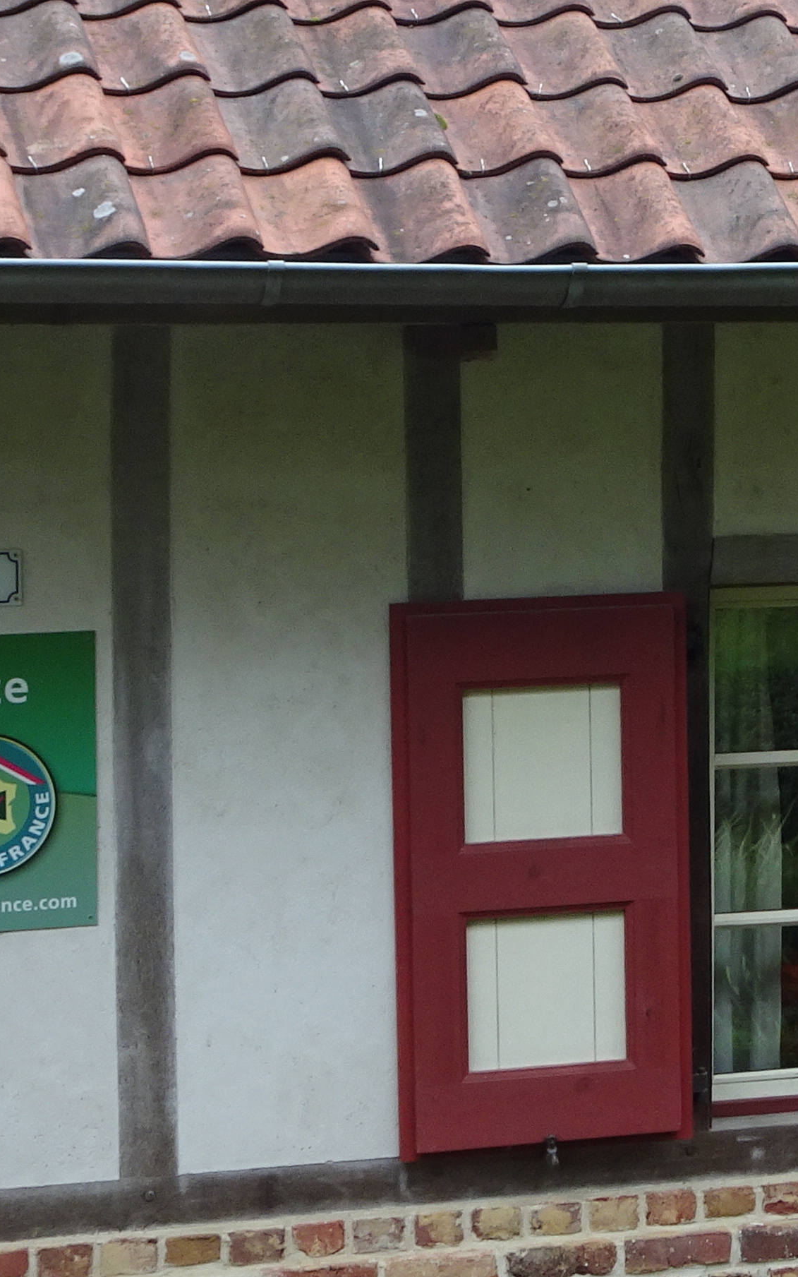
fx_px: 3792
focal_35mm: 109
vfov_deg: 19.0
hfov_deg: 11.7
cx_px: 1032
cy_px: 335
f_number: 4
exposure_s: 1/50
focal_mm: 6.56
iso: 80
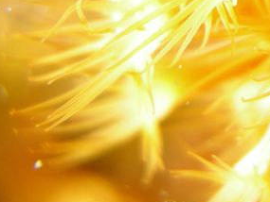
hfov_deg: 18.6
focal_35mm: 101
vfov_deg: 14.2
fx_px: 788
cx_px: 307
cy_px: -44
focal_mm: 7.5
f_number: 2.7
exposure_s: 1/250
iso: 100
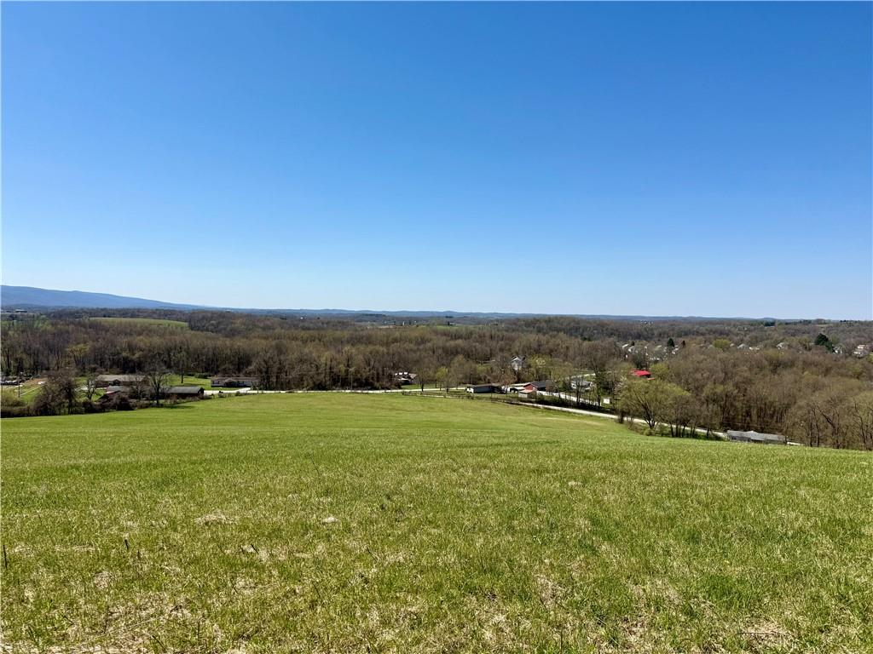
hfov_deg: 71.6
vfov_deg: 56.8
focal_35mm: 24
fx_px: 605
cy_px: 327
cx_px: 436
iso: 80
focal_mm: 6.76
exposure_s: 1/6711
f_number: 1.78
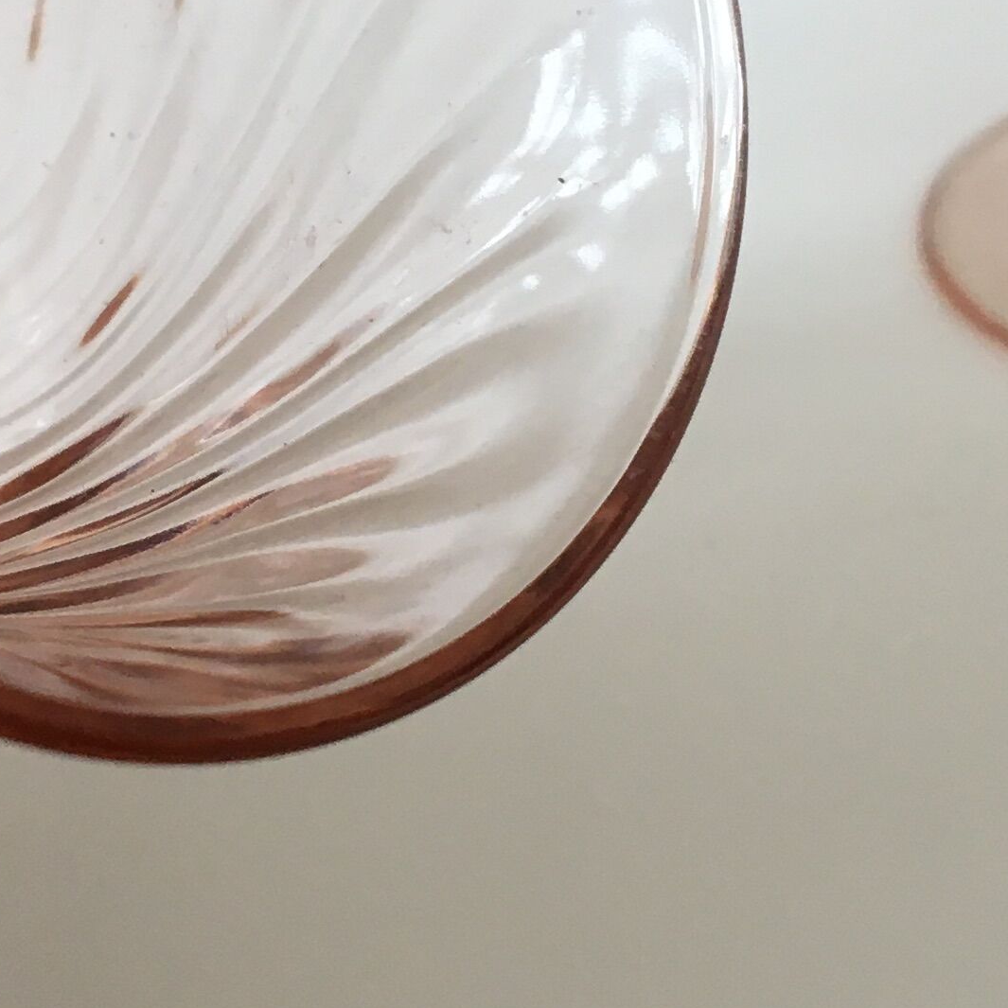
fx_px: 3196
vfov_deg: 17.8
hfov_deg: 17.9
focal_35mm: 97
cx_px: 342
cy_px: 263
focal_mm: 4.15
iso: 64
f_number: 2.2
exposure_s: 1/33
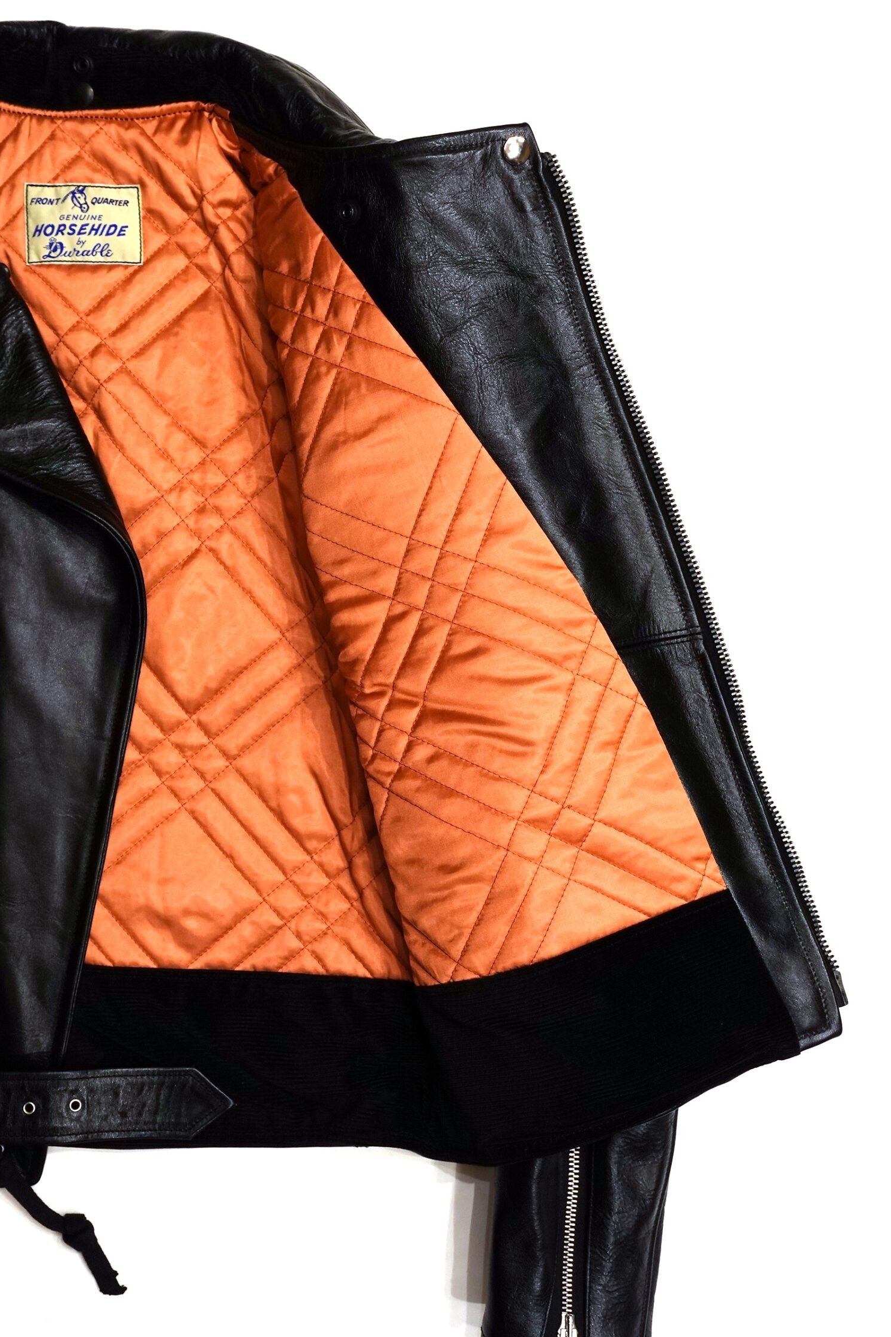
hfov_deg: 29.2
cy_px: 640
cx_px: 396
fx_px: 1708
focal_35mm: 46
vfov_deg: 42.7
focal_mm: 14.7
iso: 200
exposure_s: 1/40
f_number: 2.8
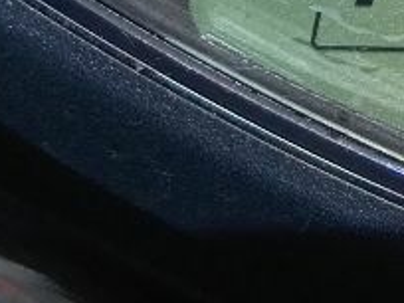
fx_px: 1902
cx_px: 737
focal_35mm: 163
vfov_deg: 8.5
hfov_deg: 11.2
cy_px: -362
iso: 104
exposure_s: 1/1397
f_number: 1.8
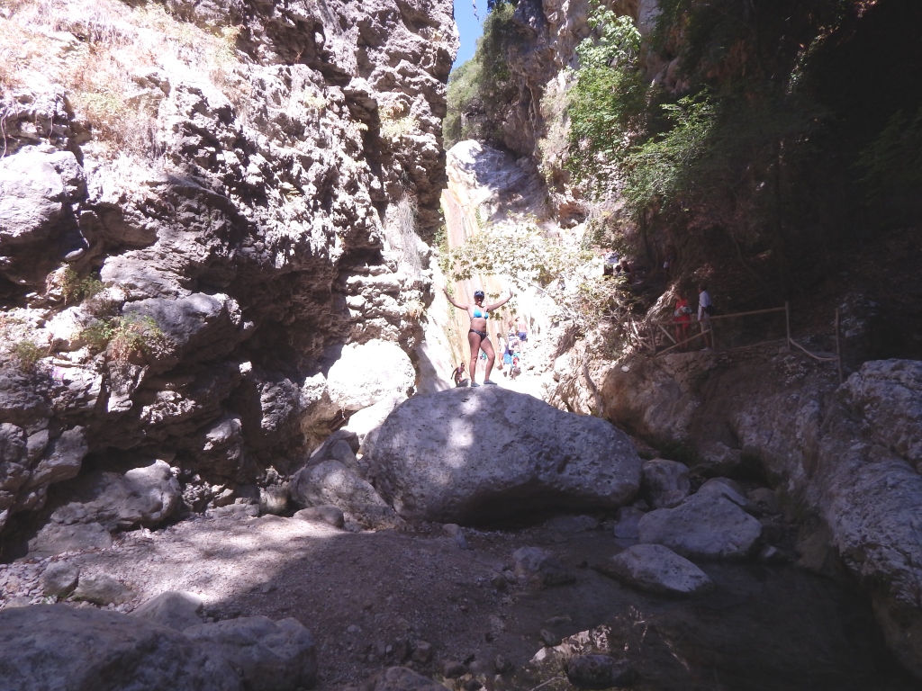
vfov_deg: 61.1
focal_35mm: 22
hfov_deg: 76.4
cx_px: 461
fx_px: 586
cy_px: 346
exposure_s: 1/800
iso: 125
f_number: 3
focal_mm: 4
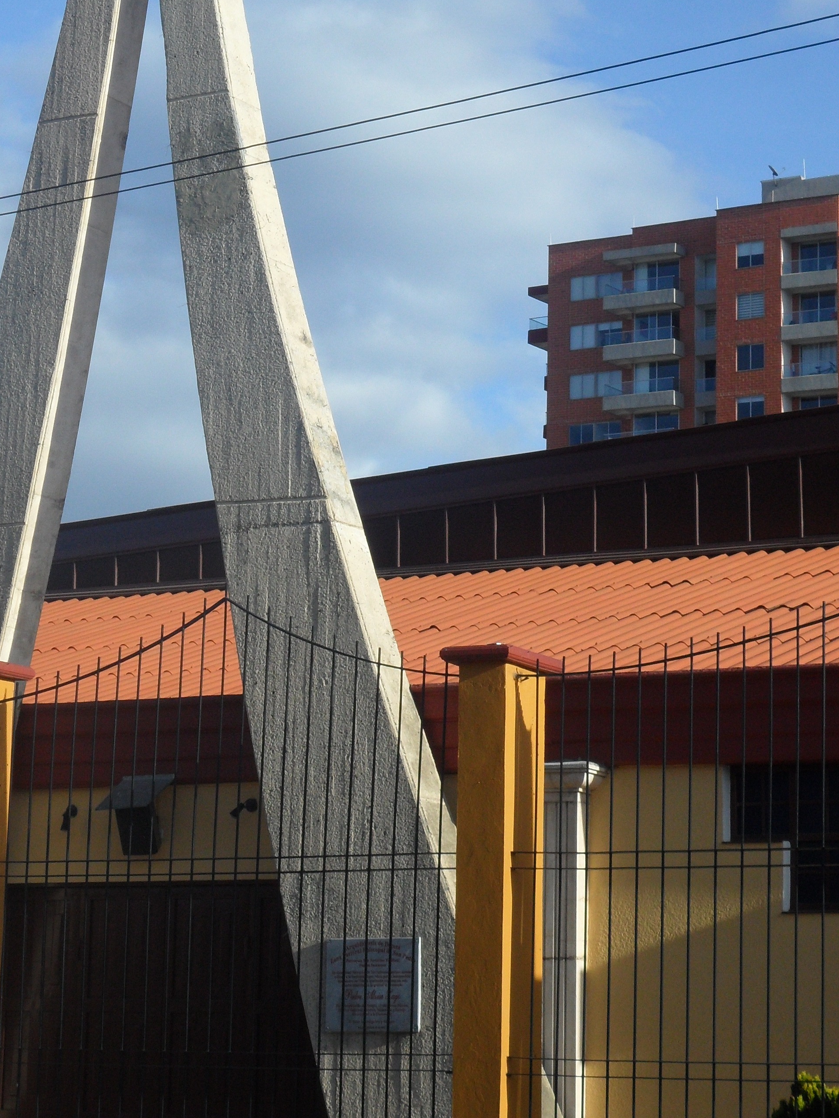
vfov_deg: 18.3
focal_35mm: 107
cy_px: 385
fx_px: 3458
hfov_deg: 13.8
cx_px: 197
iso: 80
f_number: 5.6
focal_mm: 11.2
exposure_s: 1/350
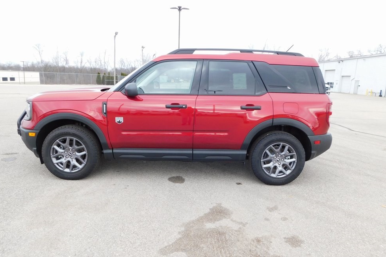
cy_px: 131
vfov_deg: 51.3
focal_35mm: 25
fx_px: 268
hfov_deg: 71.5
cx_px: 193
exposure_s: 1/320
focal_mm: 4
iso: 125
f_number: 3
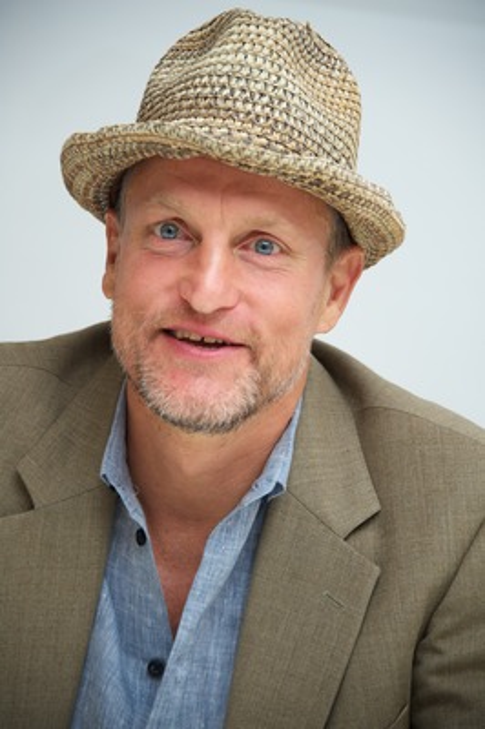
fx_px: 3644
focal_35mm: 180
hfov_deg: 7.6
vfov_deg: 11.4
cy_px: 364
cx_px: 242
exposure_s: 1/60
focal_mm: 180
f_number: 5.6
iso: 500
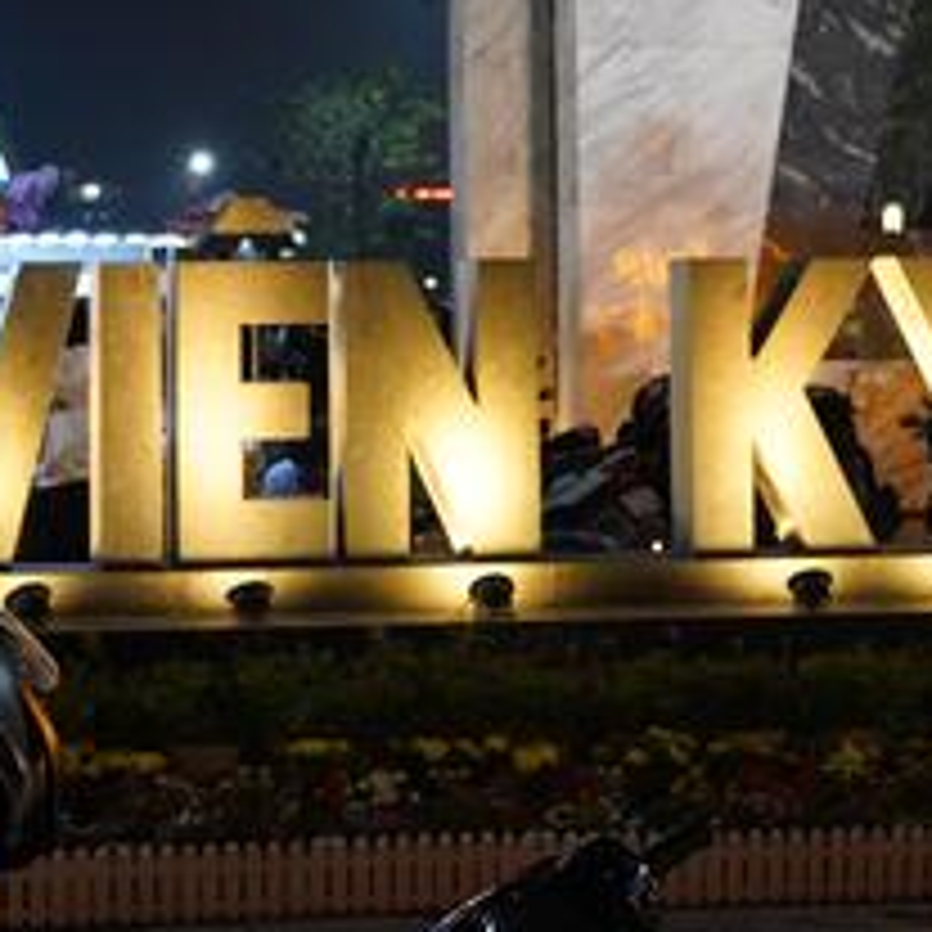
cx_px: 239
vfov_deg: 14.4
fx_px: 3644
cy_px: 79
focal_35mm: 120
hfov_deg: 14.5
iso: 5000
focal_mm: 36.5
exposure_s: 1/80
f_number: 4.5
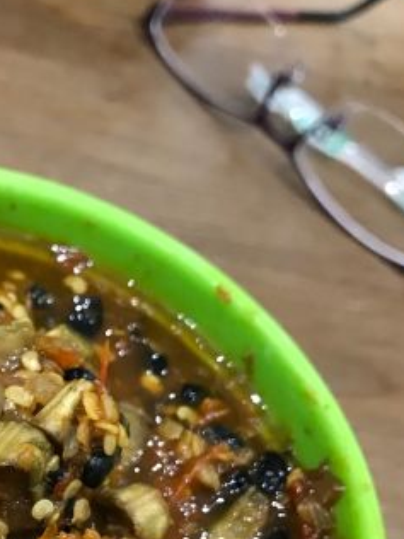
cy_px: 469
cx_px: -25
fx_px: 965
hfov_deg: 22.5
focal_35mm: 62
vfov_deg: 30.1
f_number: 1.8
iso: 80
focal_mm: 3.99
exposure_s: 1/17
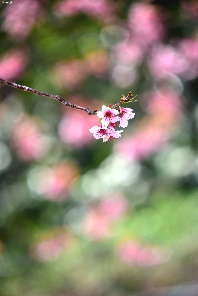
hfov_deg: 2.8
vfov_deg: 4.1
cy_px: 148
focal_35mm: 500
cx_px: 99
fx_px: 4121
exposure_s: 1/1000
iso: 1000
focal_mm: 500
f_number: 10
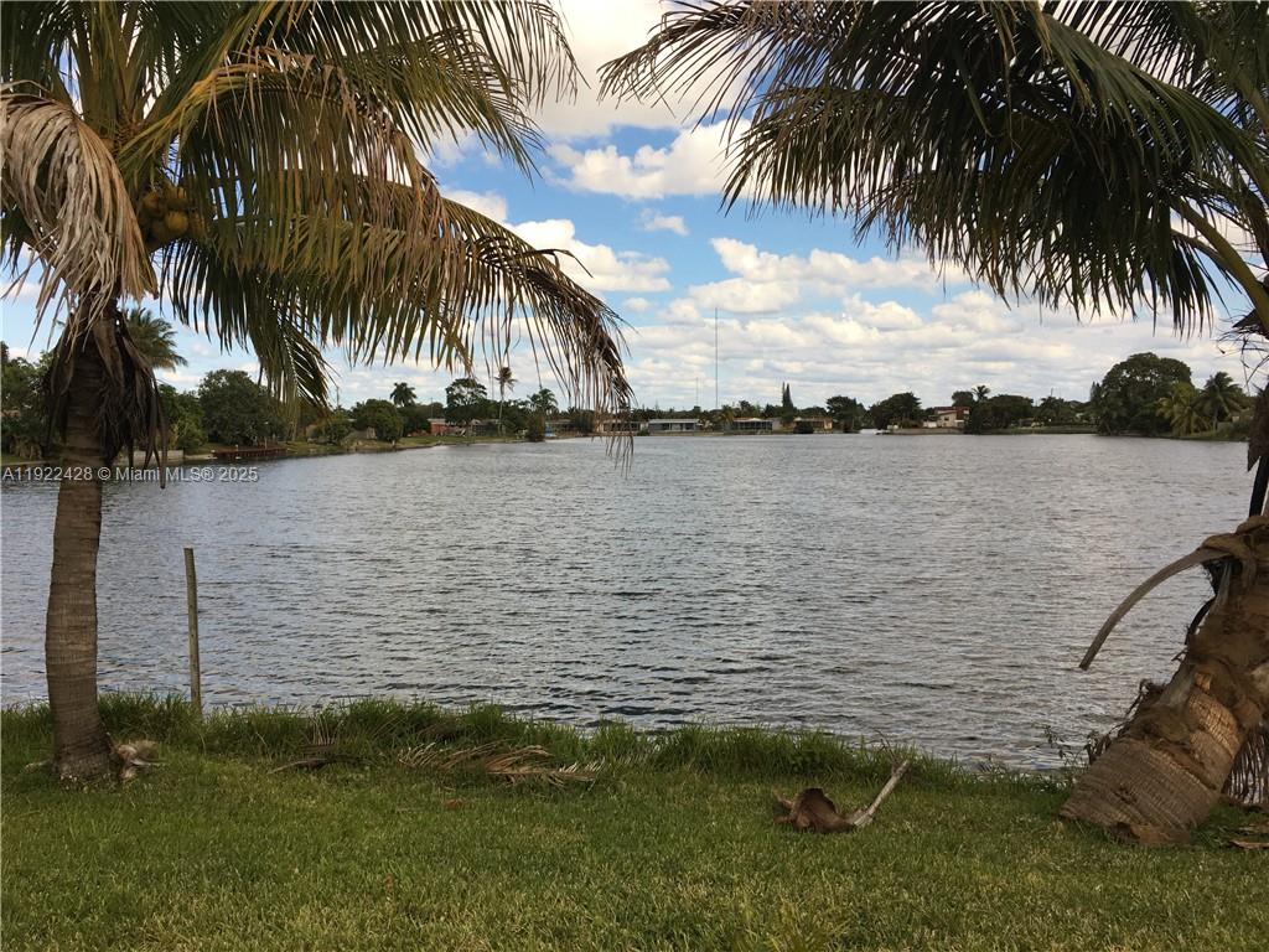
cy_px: 476
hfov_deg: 61.7
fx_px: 1063
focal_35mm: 29
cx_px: 634
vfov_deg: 48.2
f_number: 2.2
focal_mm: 4.15
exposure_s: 1/1603
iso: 32
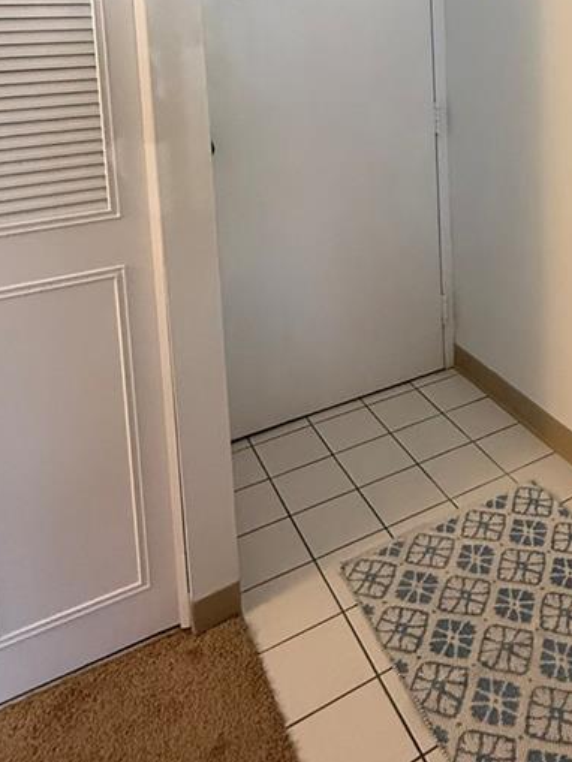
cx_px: 499
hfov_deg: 40.2
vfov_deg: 49.8
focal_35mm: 33
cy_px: 90
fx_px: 727
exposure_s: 1/60
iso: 640
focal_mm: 2.22
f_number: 2.2
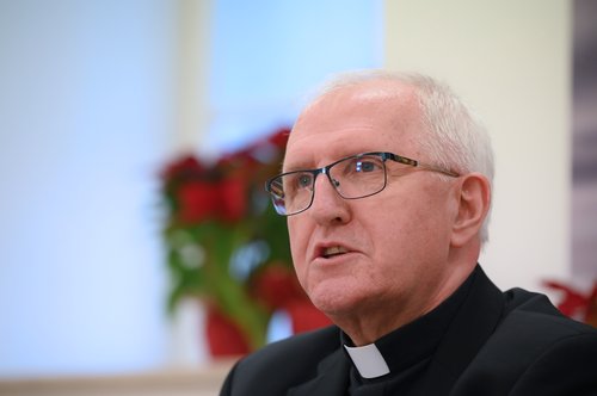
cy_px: 198
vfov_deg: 6.8
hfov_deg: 10.3
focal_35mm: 200
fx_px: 3312
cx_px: 298
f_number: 4
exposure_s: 1/160
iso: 2000
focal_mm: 200
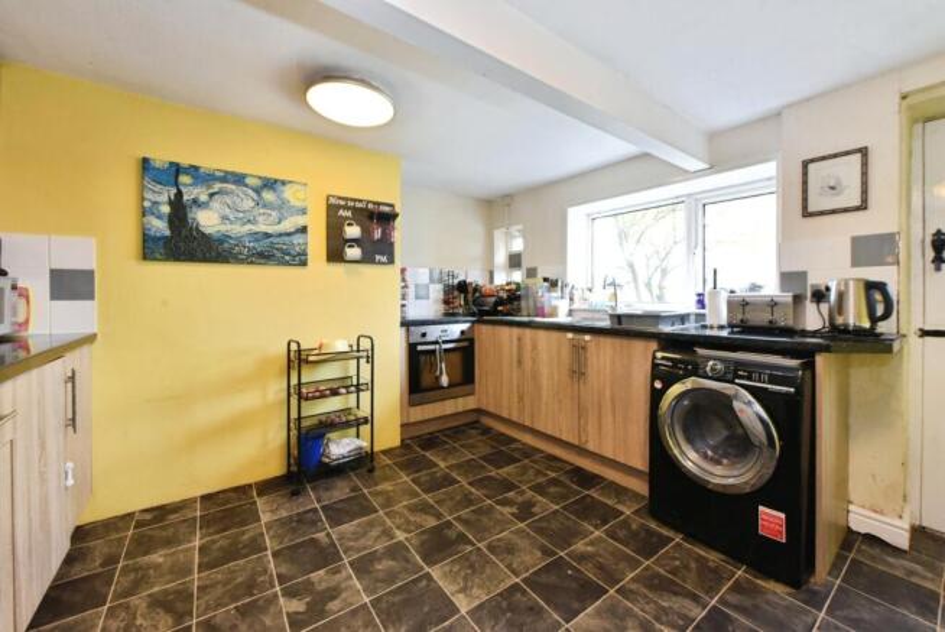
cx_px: 472
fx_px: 368
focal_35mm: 14
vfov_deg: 81.3
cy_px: 316
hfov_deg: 104.2
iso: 2500
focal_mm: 14
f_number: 9
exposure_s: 1/15
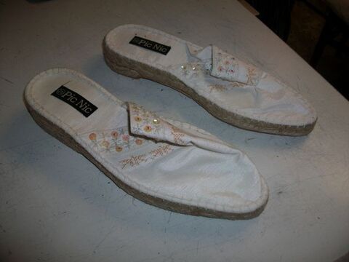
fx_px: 323
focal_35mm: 32
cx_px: 174
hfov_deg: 56.8
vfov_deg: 44.2
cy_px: 131
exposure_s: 1/40
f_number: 2.9
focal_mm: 5.7
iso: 80
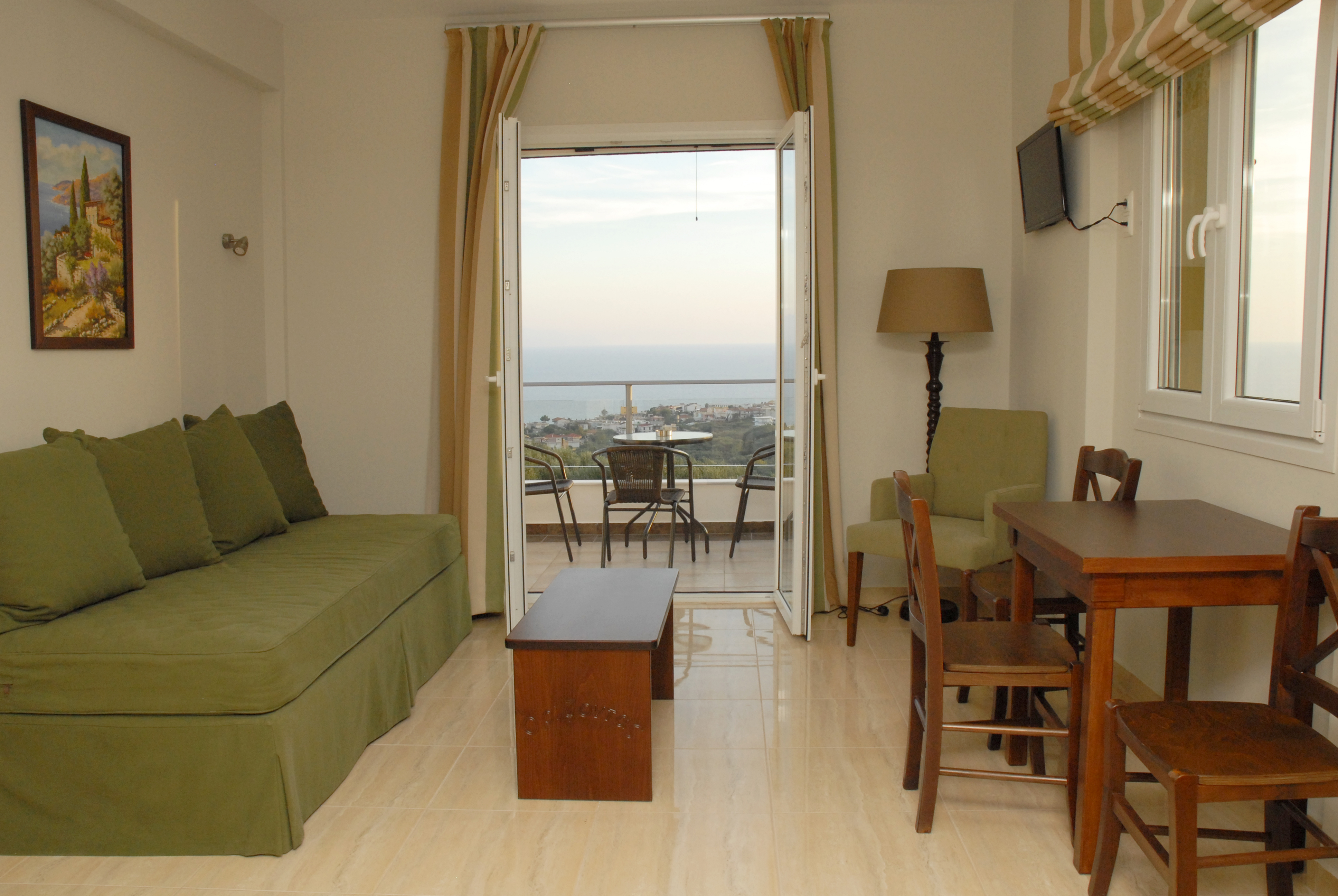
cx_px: 669
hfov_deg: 67.3
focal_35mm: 27
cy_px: 448
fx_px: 1005
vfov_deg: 48.0
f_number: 10
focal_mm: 18
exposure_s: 1/125
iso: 640
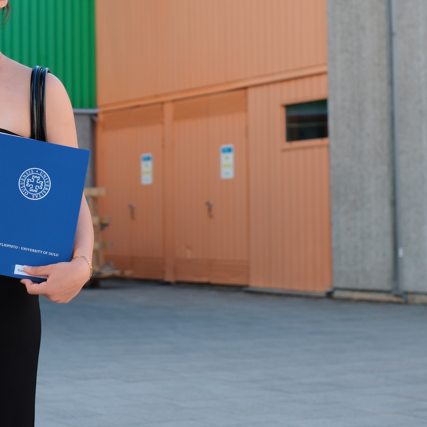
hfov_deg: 16.8
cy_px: 73
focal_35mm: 103
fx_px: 1437
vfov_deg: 16.7
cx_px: 96
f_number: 2.5
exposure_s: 1/500
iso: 250
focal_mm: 30
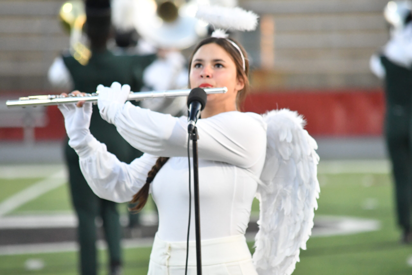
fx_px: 4463
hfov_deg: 5.3
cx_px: 206
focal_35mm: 390
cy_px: 138
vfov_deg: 3.5
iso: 4000
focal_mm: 260
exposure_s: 1/640
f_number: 5.6
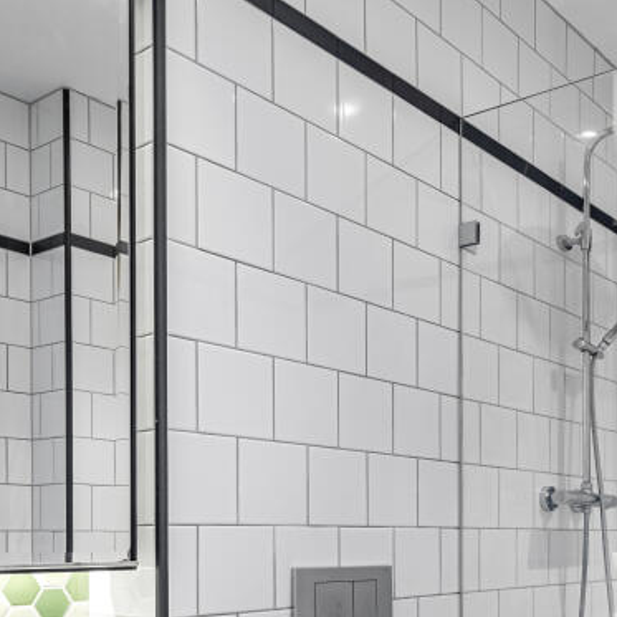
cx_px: 579
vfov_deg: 37.6
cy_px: 548
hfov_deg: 36.9
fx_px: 847
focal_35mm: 42
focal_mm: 18
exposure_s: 1/60
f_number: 8
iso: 1000
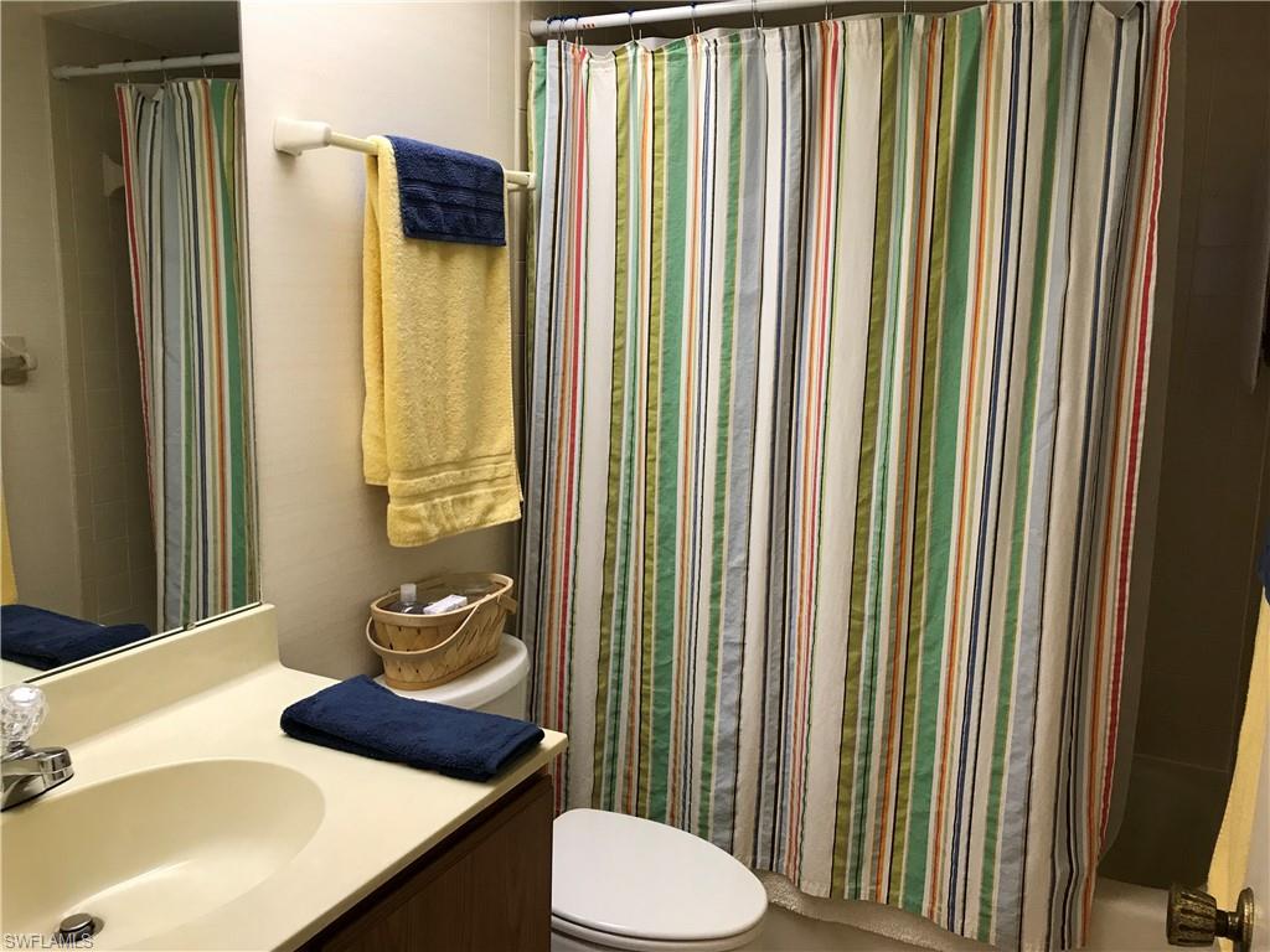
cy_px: 476
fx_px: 1027
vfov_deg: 49.7
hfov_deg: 63.4
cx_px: 635
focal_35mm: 28
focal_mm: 3.99
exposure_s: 1/30
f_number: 1.8
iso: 25
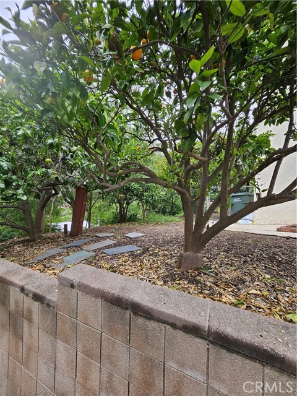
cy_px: 198
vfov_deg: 106.2
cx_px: 148
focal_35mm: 13
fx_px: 149
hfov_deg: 89.9
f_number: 2.2
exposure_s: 1/120
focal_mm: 1.74
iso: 32
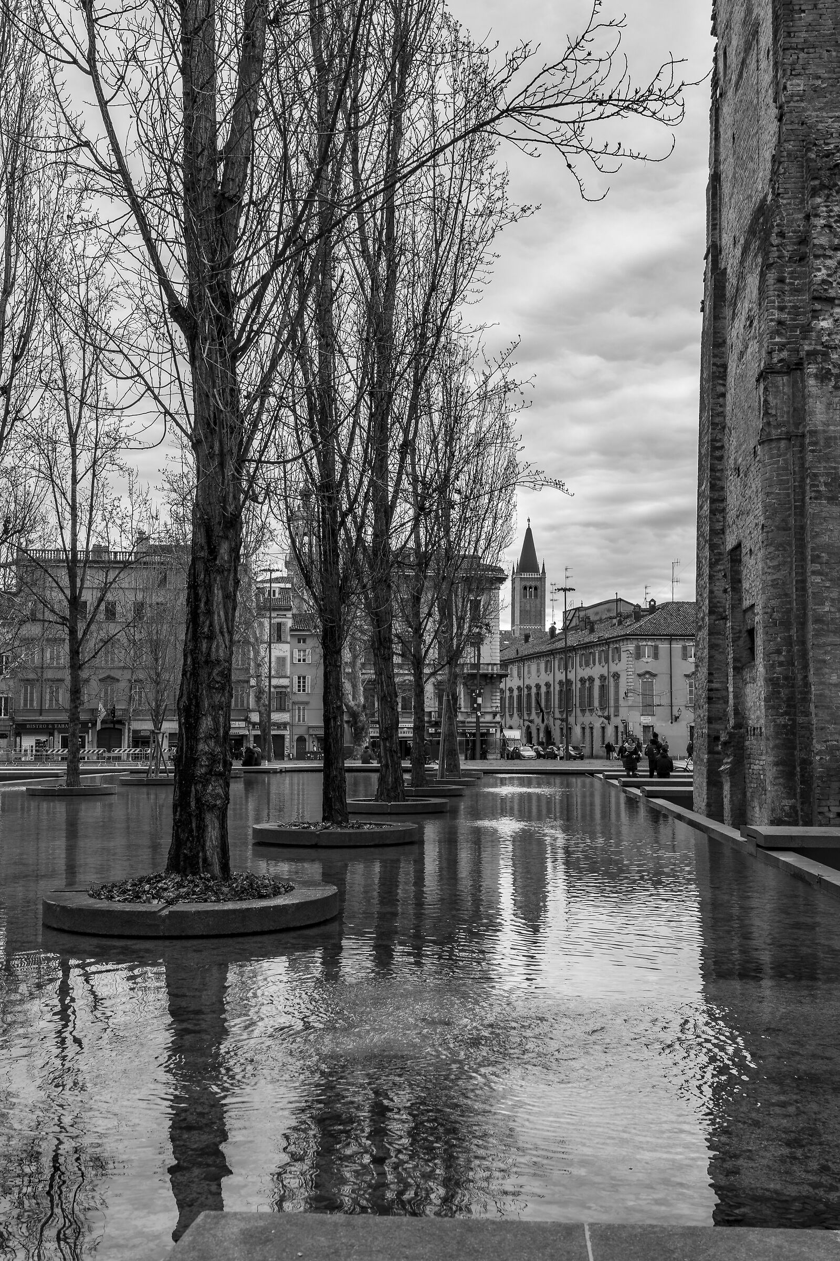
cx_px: 420
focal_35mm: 36
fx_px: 1260
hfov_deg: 36.9
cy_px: 630
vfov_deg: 53.1
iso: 100
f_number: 8
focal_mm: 36
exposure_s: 1/100
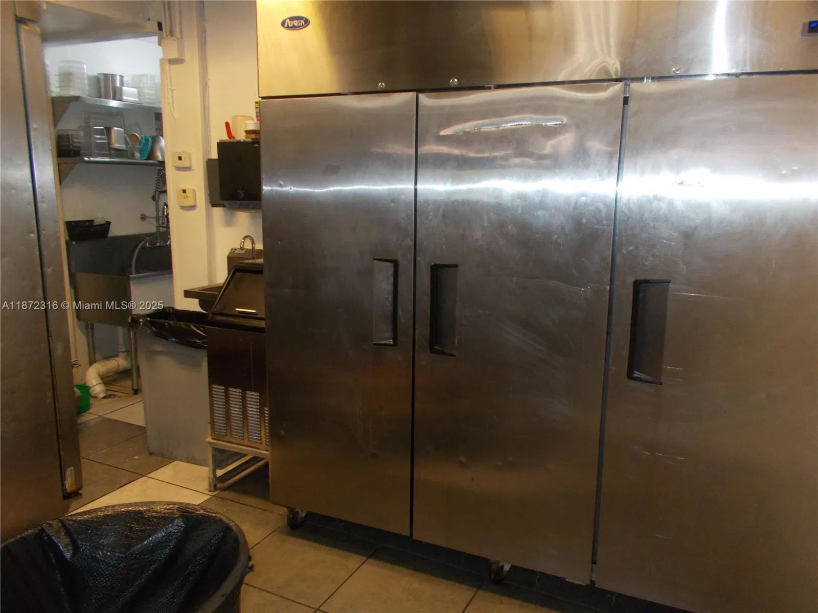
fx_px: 614
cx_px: 409
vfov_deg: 53.1
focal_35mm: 26
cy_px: 306
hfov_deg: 67.3
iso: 200
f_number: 3.2
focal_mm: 4.6
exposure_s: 1/25
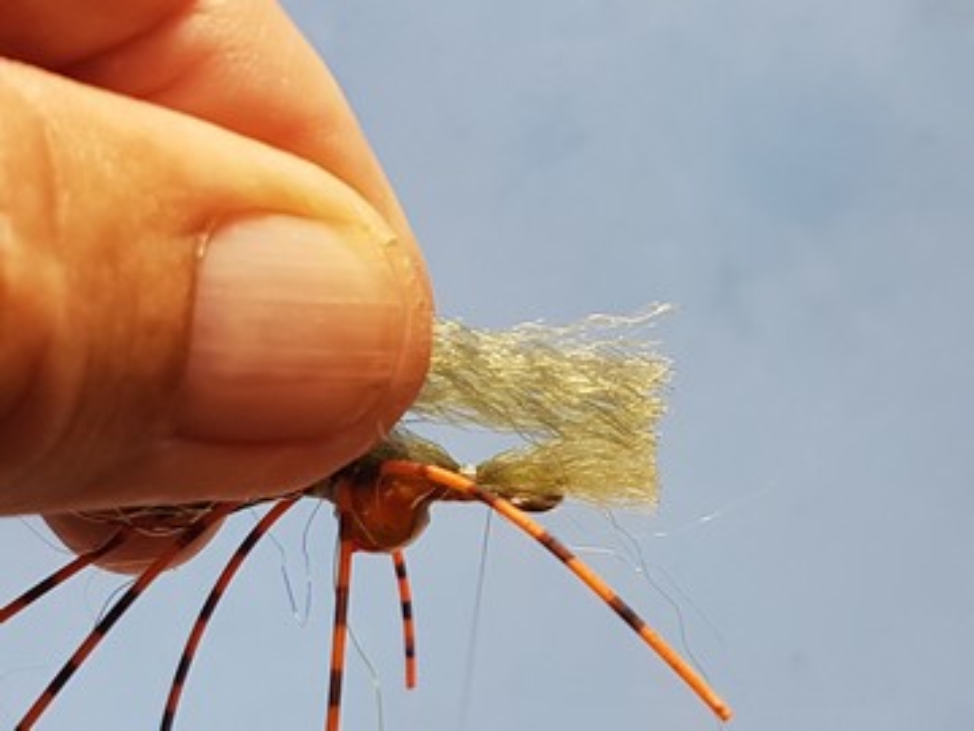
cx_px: 487
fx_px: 732
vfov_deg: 53.1
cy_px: 366
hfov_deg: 67.3
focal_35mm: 26
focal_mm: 4.2
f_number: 1.7
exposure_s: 1/50
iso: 50
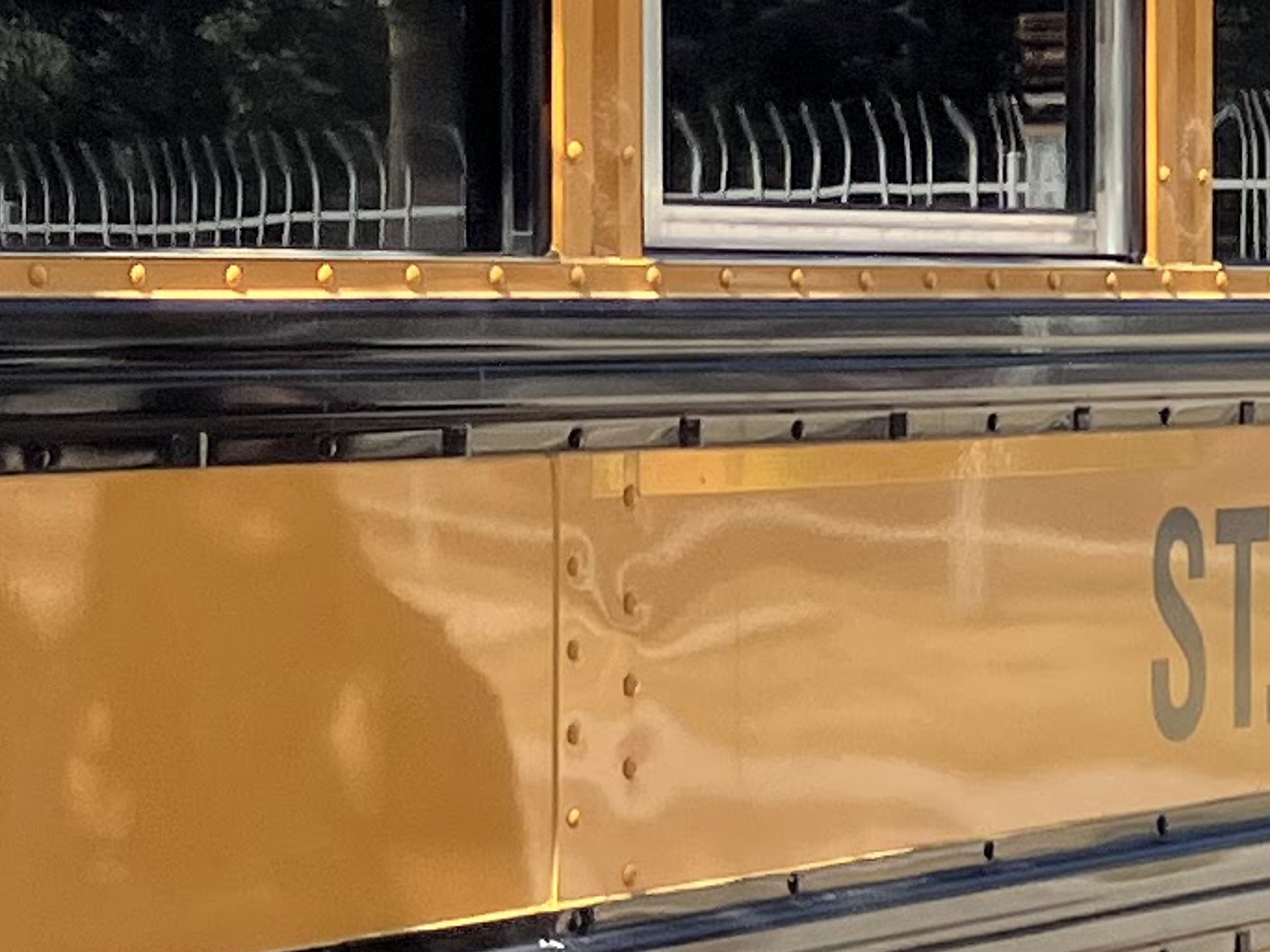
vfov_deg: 9.0
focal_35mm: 165
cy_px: 544
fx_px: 6054
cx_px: 1916
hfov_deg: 11.5
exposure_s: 1/823
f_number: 1.8
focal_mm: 3.99
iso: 32
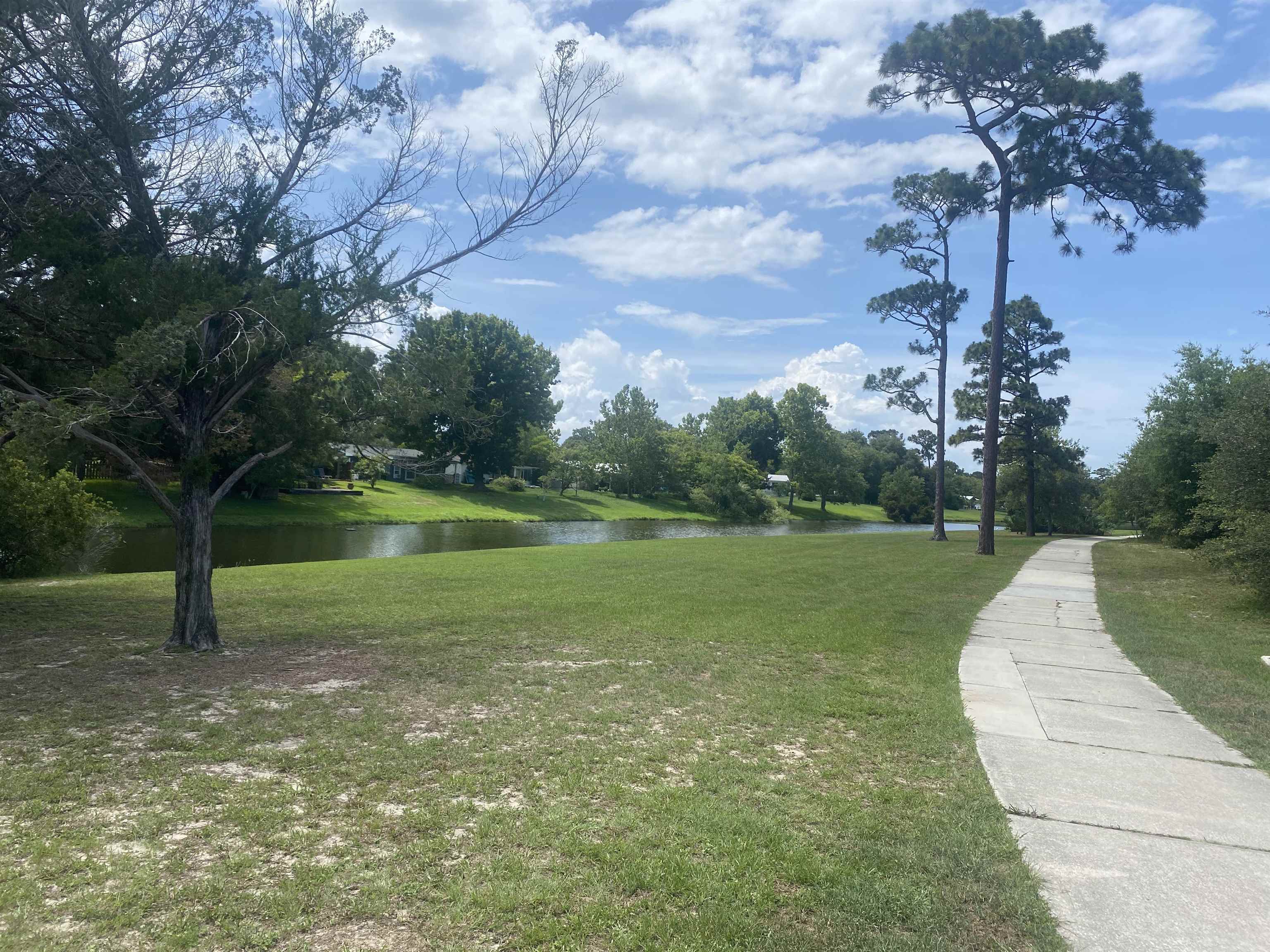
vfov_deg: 53.1
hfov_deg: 67.3
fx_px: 954
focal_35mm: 26
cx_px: 635
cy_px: 476
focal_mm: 4.25
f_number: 1.8
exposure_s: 1/3846
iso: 32
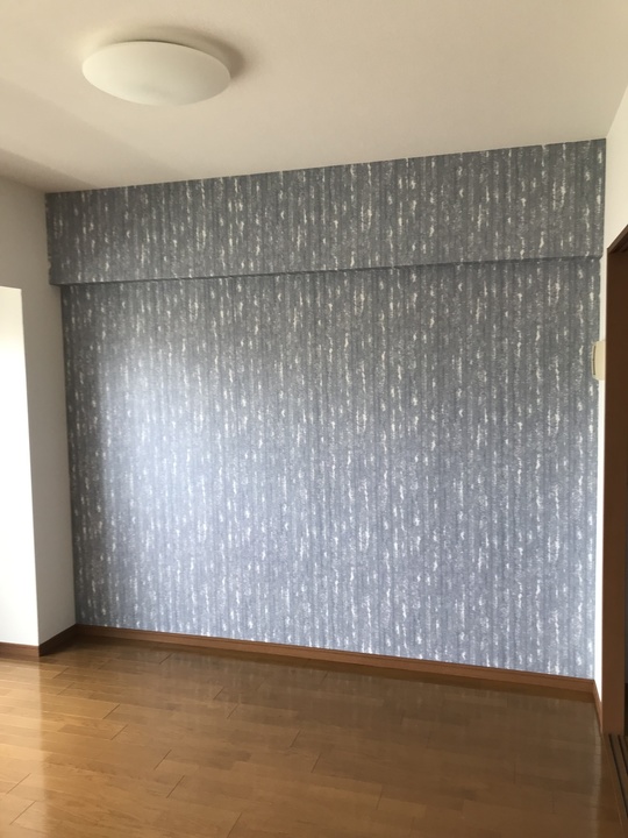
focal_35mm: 28
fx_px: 677
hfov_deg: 49.7
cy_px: 419
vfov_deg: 63.4
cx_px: 314
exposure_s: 1/60
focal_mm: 3.99
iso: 25
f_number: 1.8
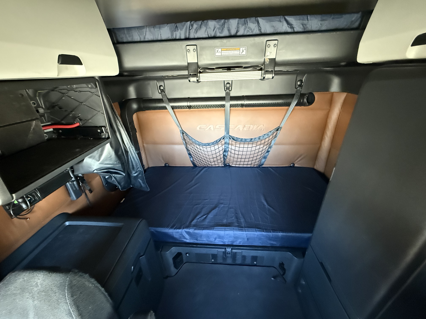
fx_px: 172
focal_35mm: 14
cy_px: 160
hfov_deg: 102.1
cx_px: 213
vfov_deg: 85.7
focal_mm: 2.22
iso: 1250
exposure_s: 1/52
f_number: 2.2
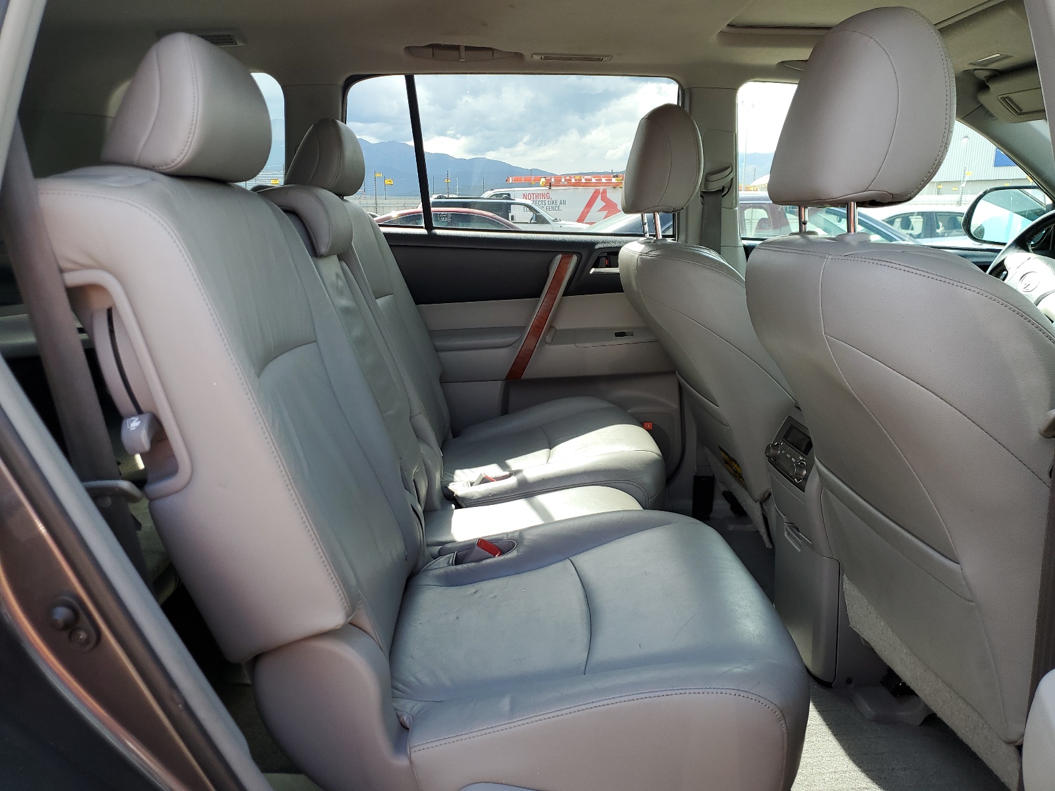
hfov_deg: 67.3
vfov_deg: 53.1
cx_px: 528
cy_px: 396
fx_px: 792
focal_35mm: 26
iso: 50
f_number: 1.5
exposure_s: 1/312
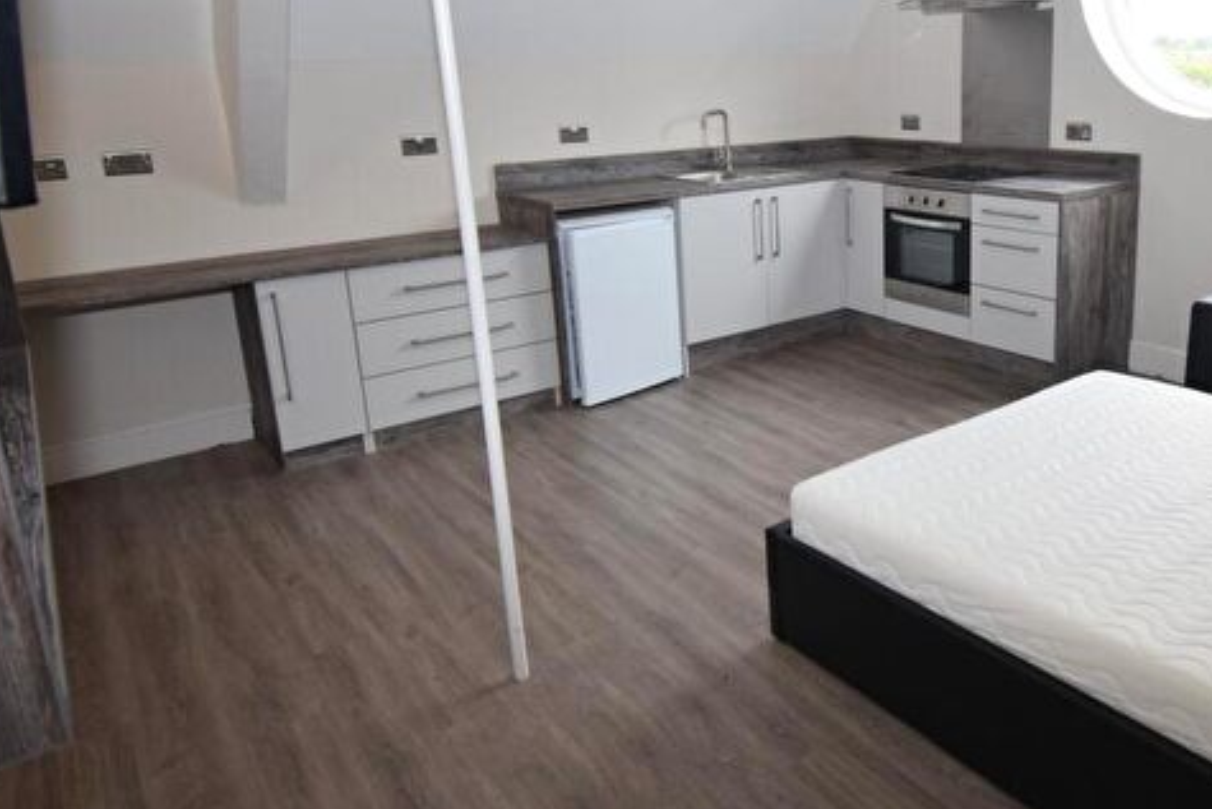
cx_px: 855
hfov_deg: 61.7
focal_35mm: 29
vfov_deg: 45.0
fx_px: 968
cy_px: 302
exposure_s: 1/60
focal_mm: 13
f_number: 4.8
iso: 560
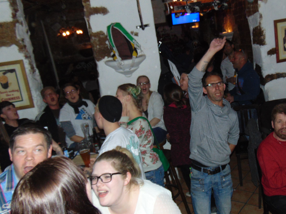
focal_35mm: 35
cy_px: 103
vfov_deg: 40.7
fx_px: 289
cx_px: 177
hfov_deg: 52.1
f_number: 3
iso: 200
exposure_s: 1/30
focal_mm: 4.5
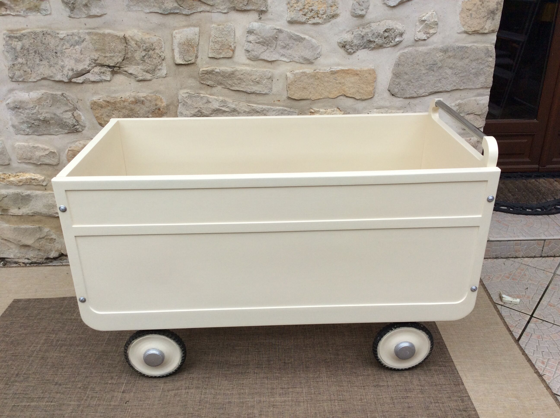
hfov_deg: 56.9
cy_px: 209
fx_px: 517
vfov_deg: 44.1
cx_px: 280
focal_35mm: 32
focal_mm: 3.3
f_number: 2.4
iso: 32
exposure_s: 1/263
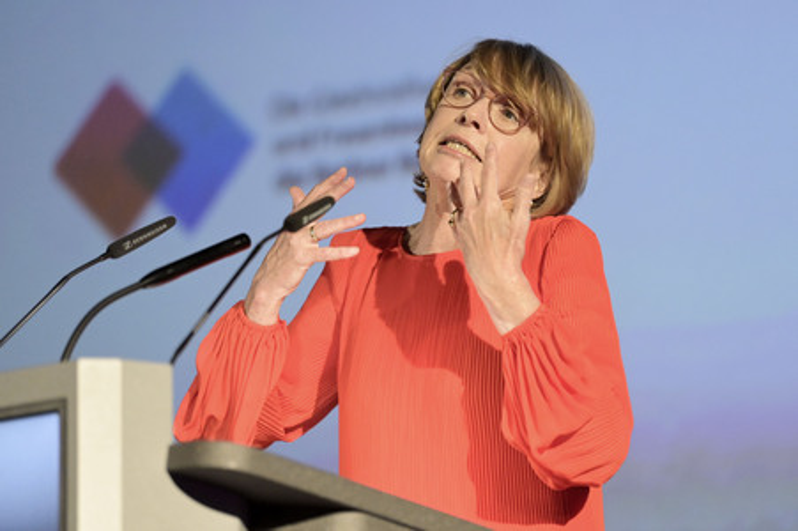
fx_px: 3765
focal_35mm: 170
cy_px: 266
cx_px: 399
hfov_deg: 12.1
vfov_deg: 8.1
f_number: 3.2
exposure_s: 1/500
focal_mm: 170
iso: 8000
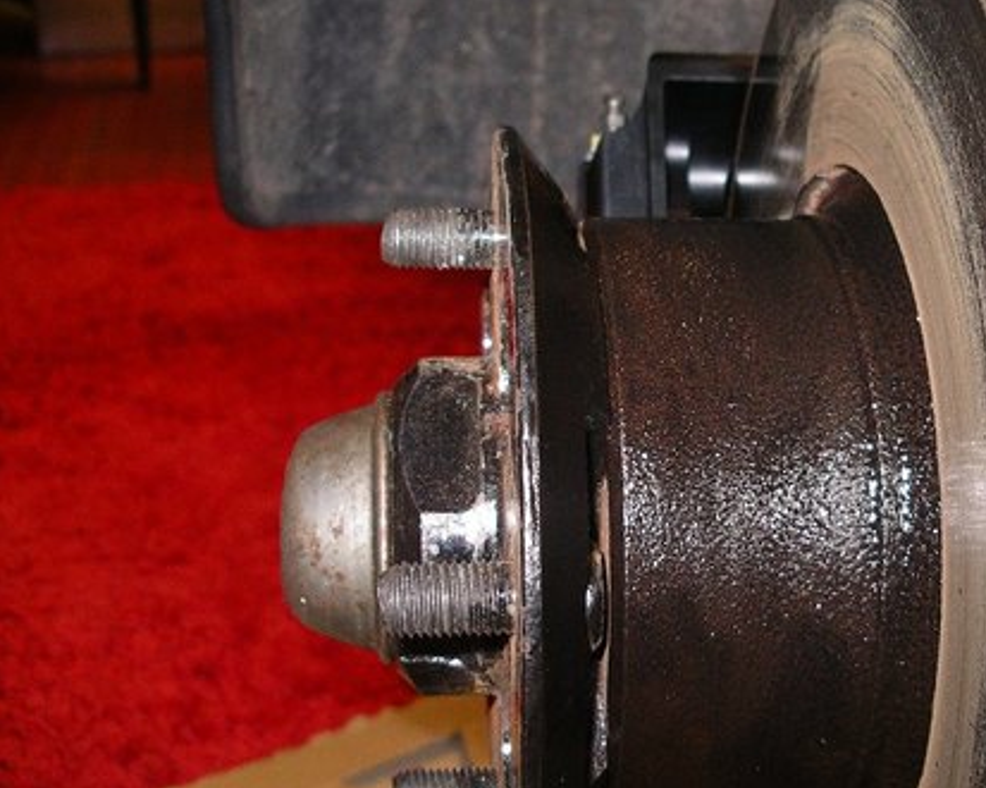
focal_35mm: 56
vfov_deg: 27.1
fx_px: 1633
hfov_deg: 32.8
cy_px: 337
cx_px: 759
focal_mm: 7.8
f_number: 2.8
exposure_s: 1/40
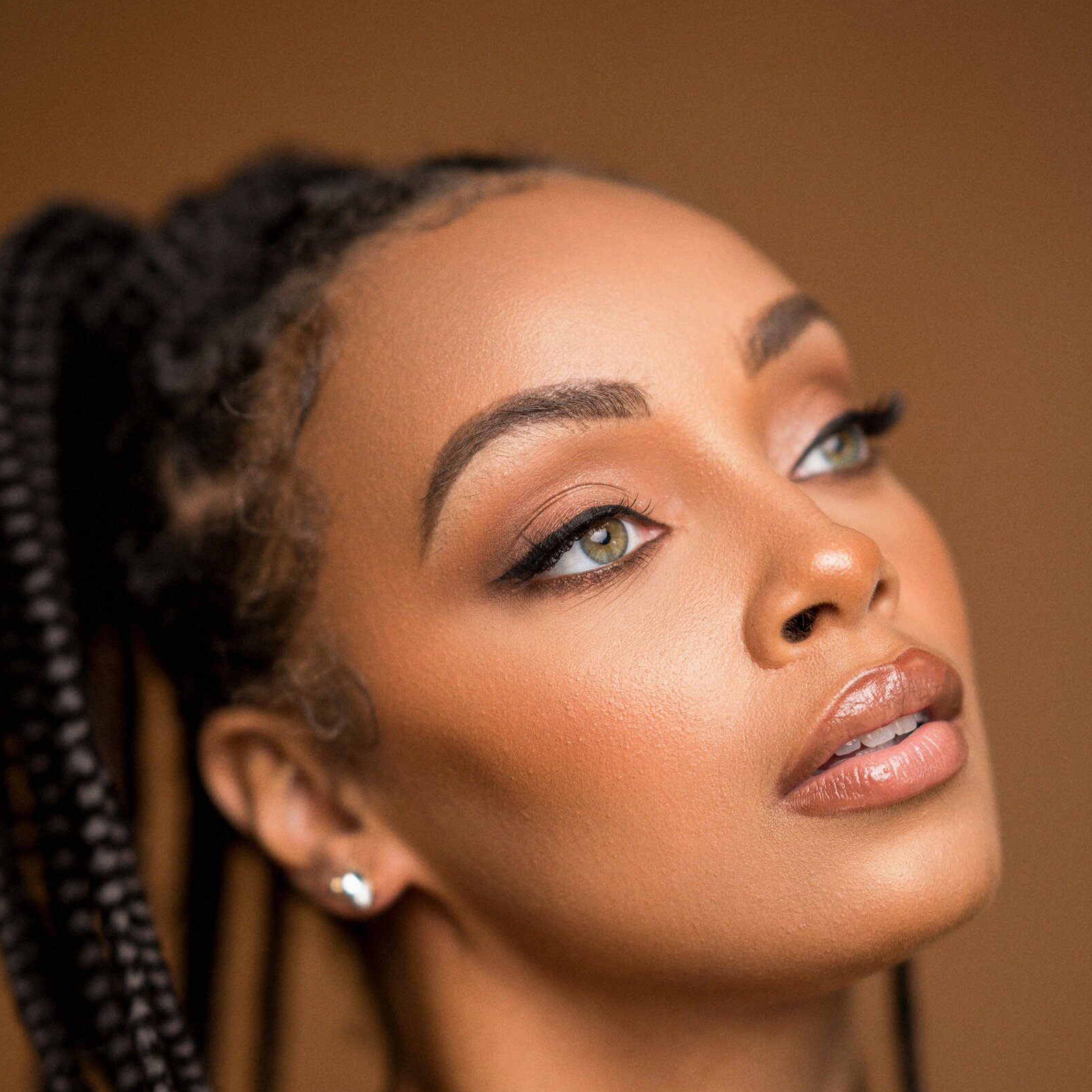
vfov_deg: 16.0
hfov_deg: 16.0
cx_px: 546
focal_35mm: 109
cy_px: 689
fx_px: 3890
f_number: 1.4
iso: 64
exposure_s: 1/125
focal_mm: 85
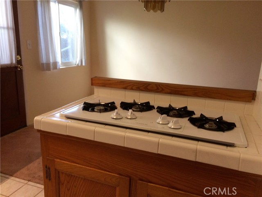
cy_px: 98
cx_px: 131
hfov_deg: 61.7
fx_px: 219
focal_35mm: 29
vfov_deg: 48.2
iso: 80
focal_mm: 4.15
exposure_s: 1/30
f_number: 2.2
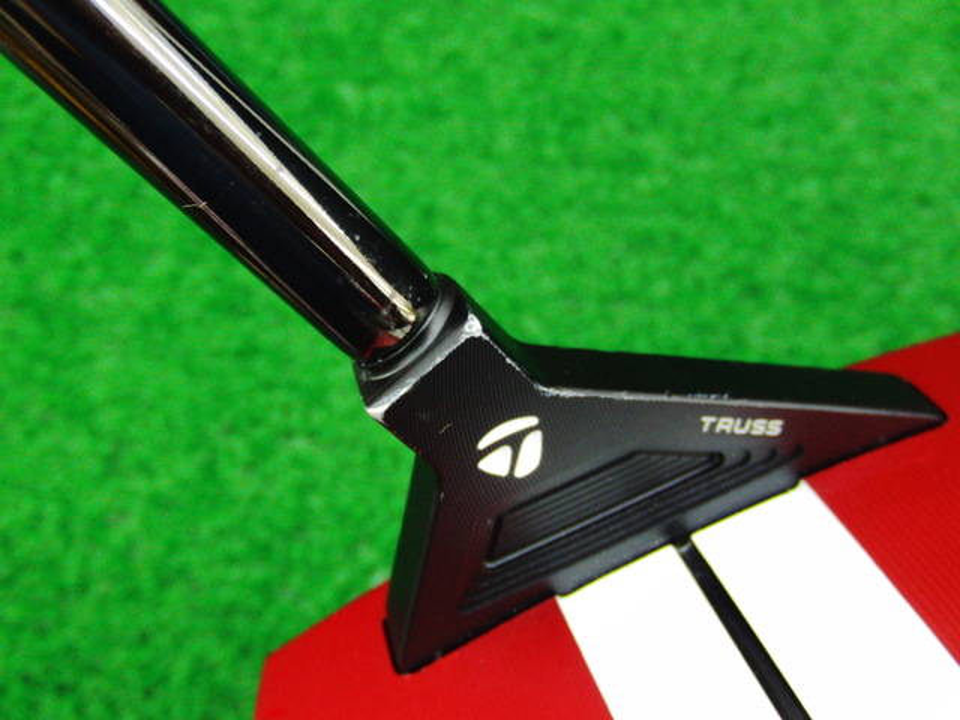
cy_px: 360
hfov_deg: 50.1
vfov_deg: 38.7
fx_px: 1026
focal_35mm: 37
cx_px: 480
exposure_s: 1/30
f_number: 3.6
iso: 400
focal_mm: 6.42
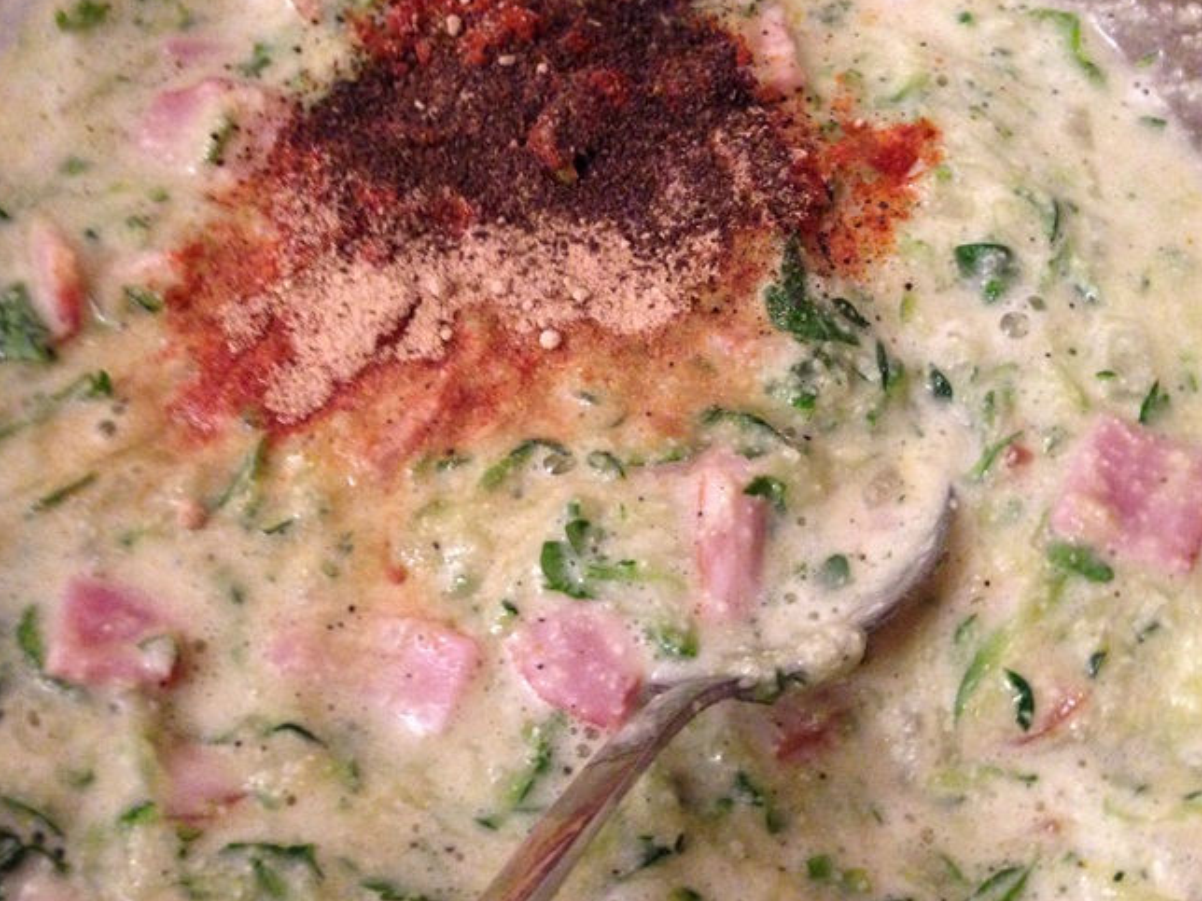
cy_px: 388
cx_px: 517
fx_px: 1424
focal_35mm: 41
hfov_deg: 45.7
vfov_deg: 35.1
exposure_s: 1/15
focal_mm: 4.12
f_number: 2.4
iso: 640
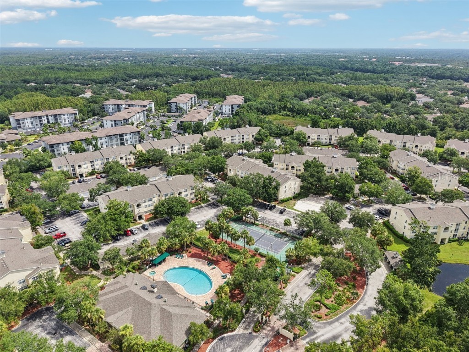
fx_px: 325
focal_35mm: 24
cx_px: 234
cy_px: 176
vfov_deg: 56.8
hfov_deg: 71.6
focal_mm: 8.67
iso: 220
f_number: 1.8
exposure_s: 1/5000
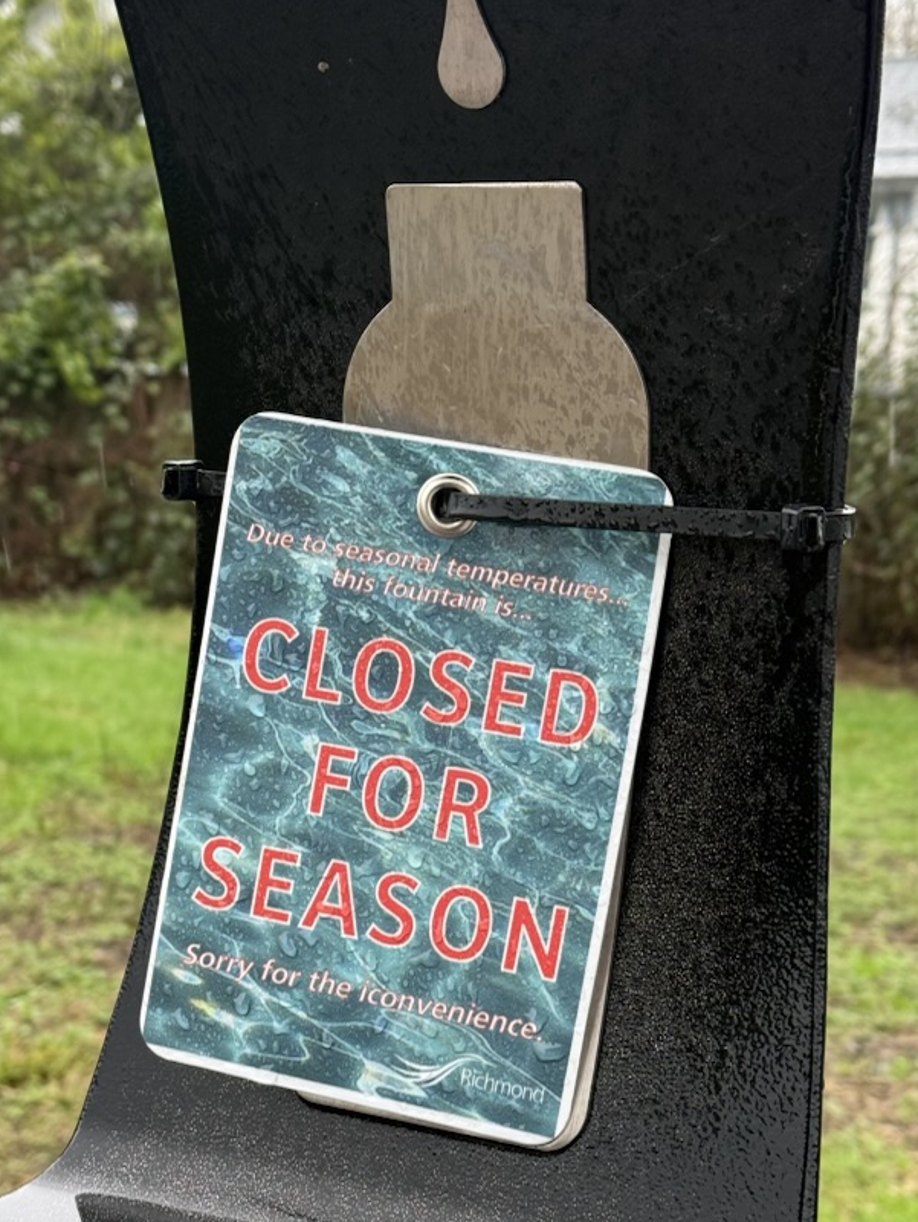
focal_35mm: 66
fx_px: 2331
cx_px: 461
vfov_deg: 29.3
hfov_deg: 22.3
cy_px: 710
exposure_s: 1/212
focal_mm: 6.76
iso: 160
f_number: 1.78
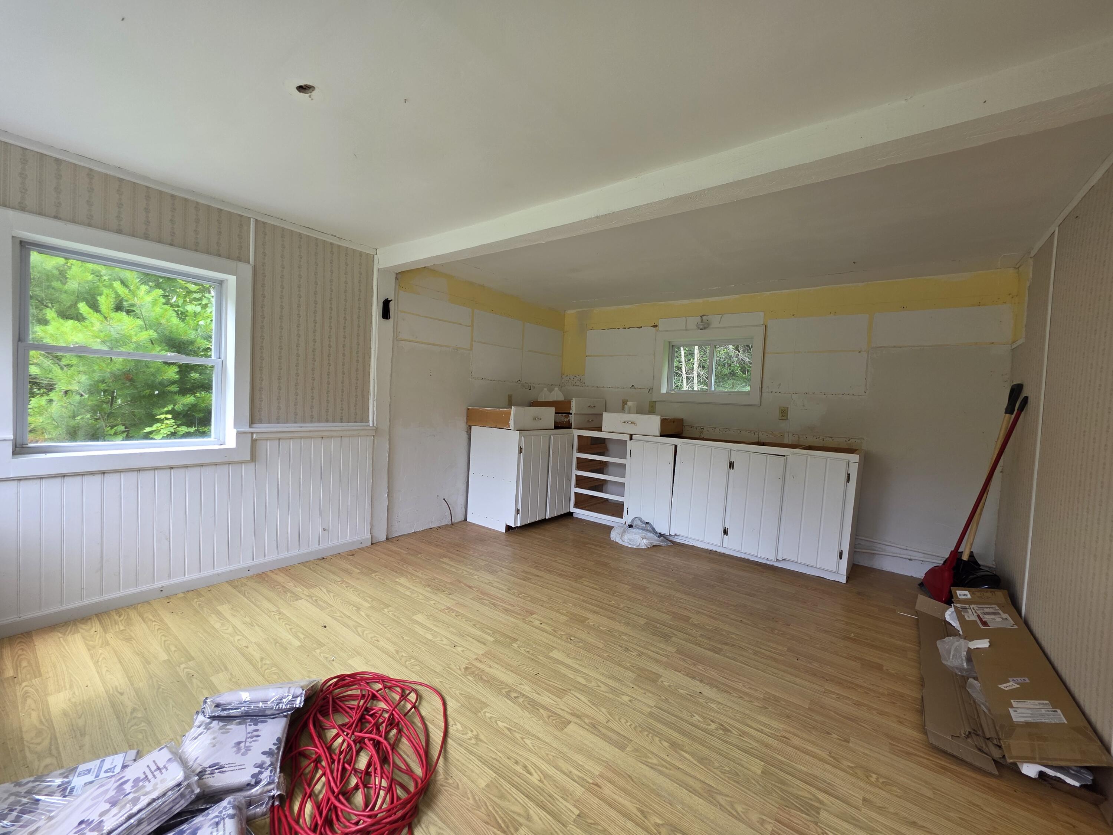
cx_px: 556
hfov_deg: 106.2
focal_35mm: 13
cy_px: 418
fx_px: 418
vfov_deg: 89.9
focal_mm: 2.2
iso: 40
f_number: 1.9
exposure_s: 1/140
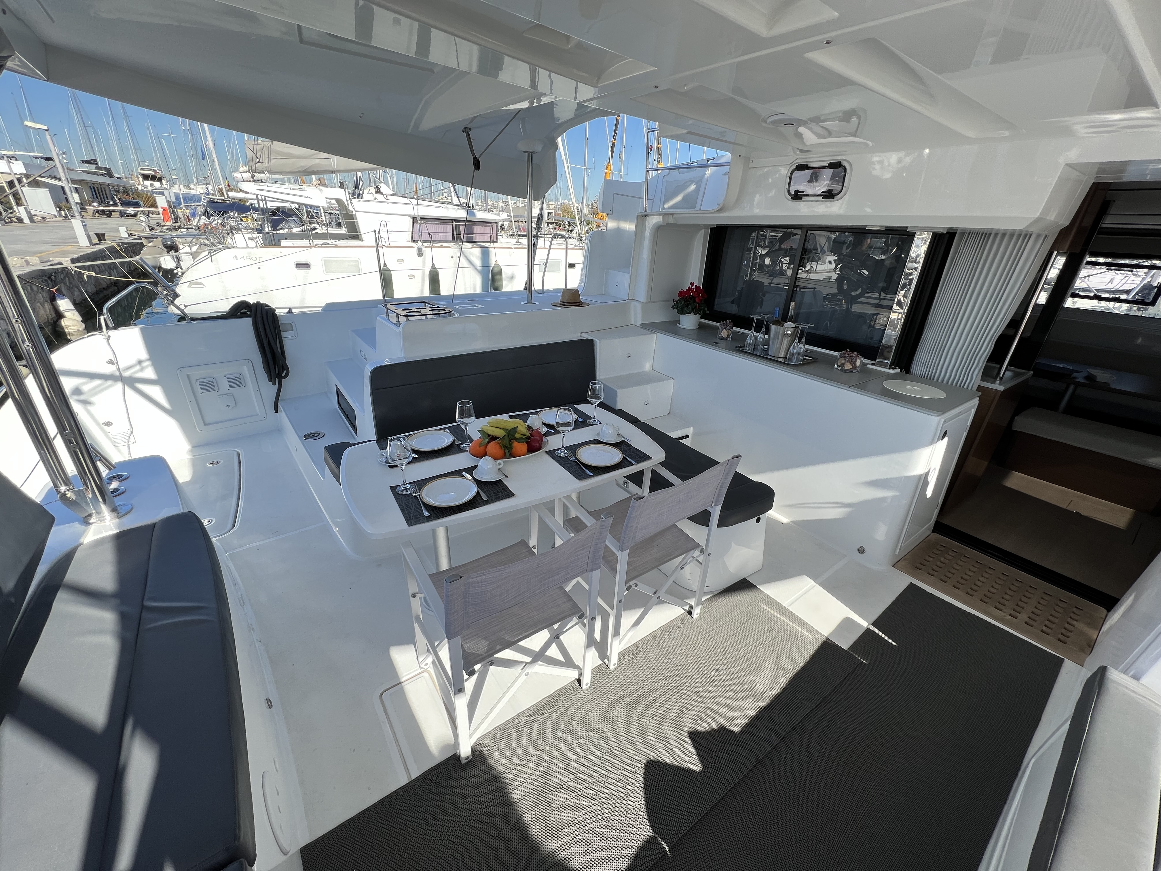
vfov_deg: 89.9
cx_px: 580
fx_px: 436
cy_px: 436
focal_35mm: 13
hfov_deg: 106.2
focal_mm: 1.57
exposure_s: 1/677
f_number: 1.8
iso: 32
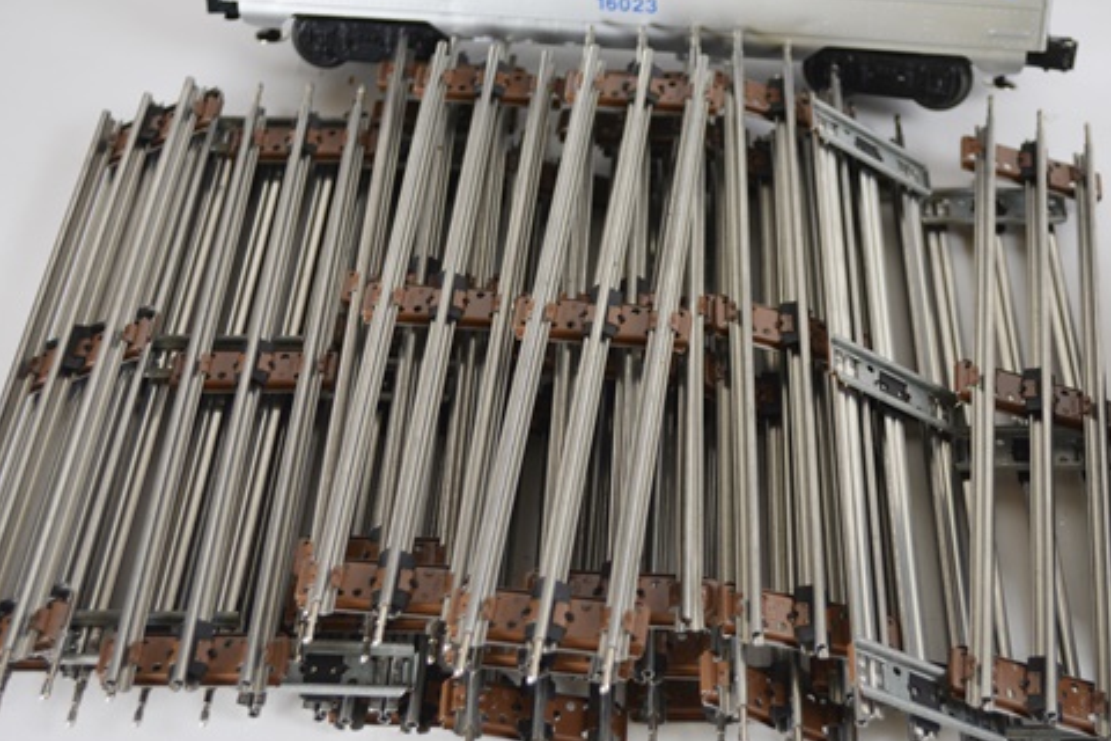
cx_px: 637
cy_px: 384
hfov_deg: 33.3
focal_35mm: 60
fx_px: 1852
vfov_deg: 22.6
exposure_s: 1/100
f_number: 4.8
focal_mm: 32
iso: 400
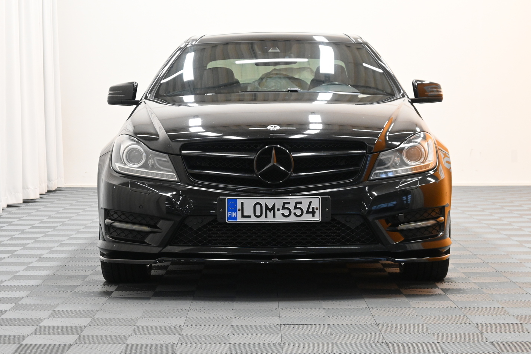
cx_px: 273
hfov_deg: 23.6
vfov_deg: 15.9
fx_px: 1268
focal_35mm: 86
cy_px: 170
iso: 2800
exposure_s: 1/80
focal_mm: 50
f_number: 6.3
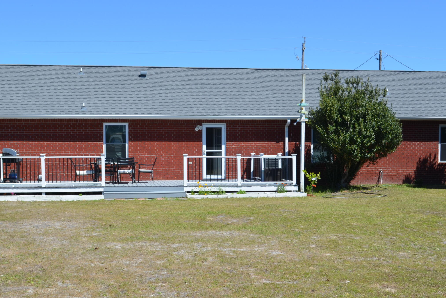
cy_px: 178
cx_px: 203
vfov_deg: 25.5
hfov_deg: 37.5
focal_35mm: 53
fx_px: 657
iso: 110
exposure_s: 1/250
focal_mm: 24
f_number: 8
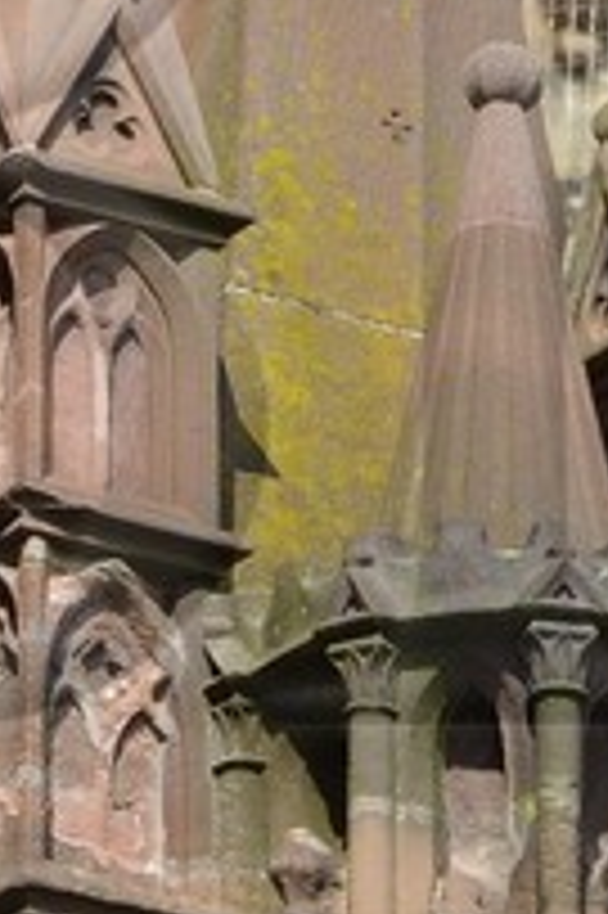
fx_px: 40041
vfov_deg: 1.3
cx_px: 338
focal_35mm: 1578
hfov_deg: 0.9
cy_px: 176
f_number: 9
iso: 200
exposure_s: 1/250
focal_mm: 200
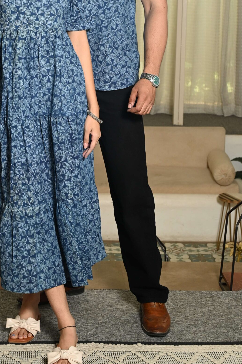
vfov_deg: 25.9
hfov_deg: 17.6
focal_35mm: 77
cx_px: 69
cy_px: 77
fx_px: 778
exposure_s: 1/160
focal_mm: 47
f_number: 6.3
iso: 640
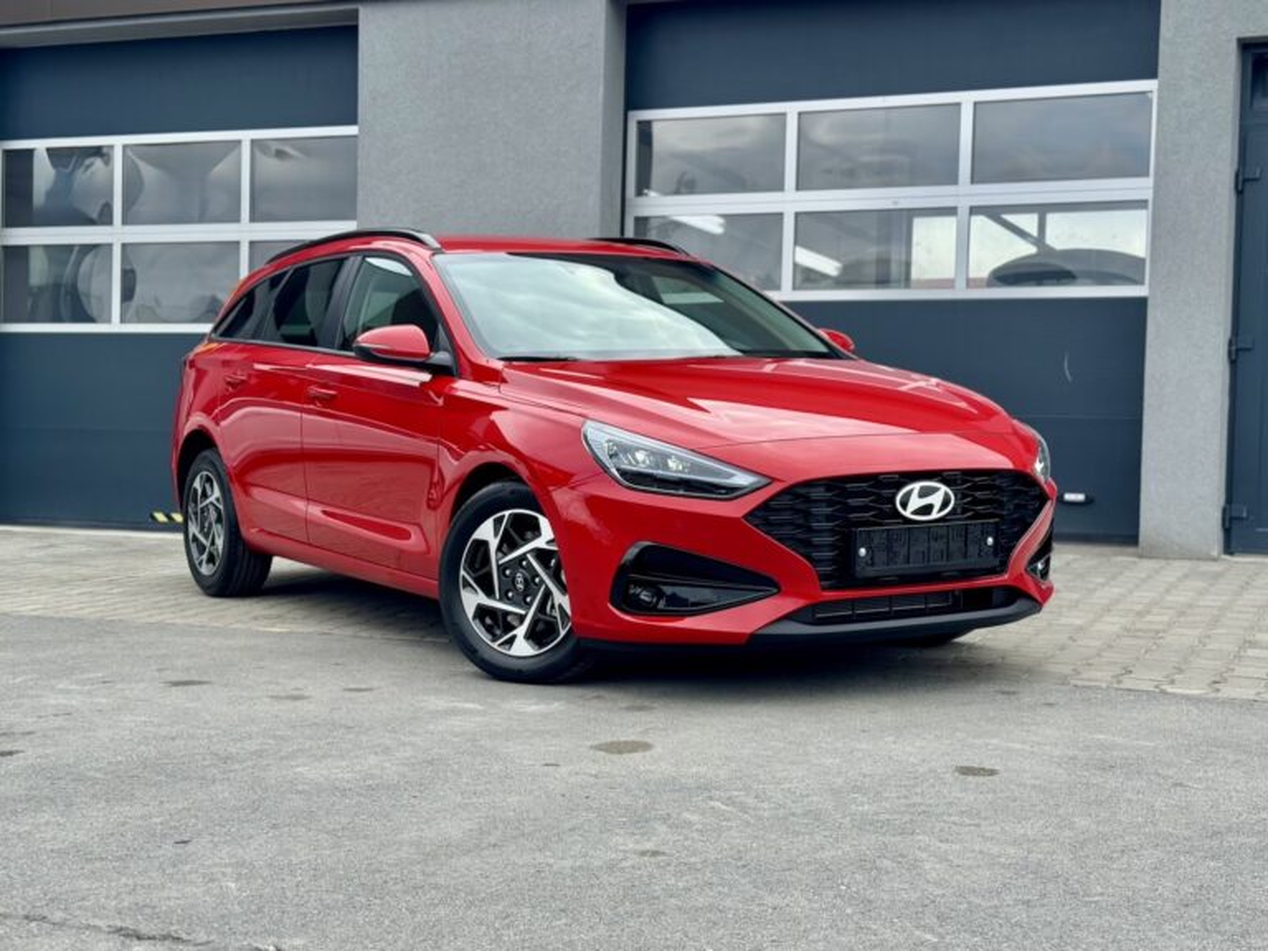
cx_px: 634
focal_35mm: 48
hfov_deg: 39.7
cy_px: 476
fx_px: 1758
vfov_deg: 30.3
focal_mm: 6.76
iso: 64
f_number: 1.78
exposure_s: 1/1869
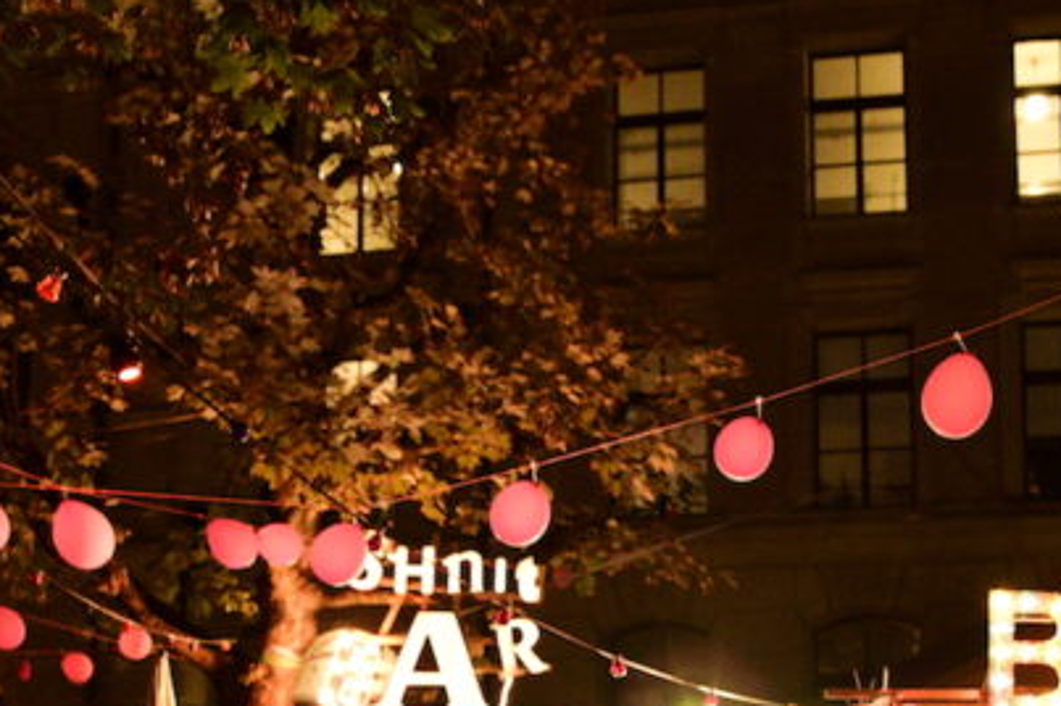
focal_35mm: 56
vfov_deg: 23.0
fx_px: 1649
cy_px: 727
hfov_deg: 35.3
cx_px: 708
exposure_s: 1/50
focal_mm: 24
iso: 5000
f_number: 2.8
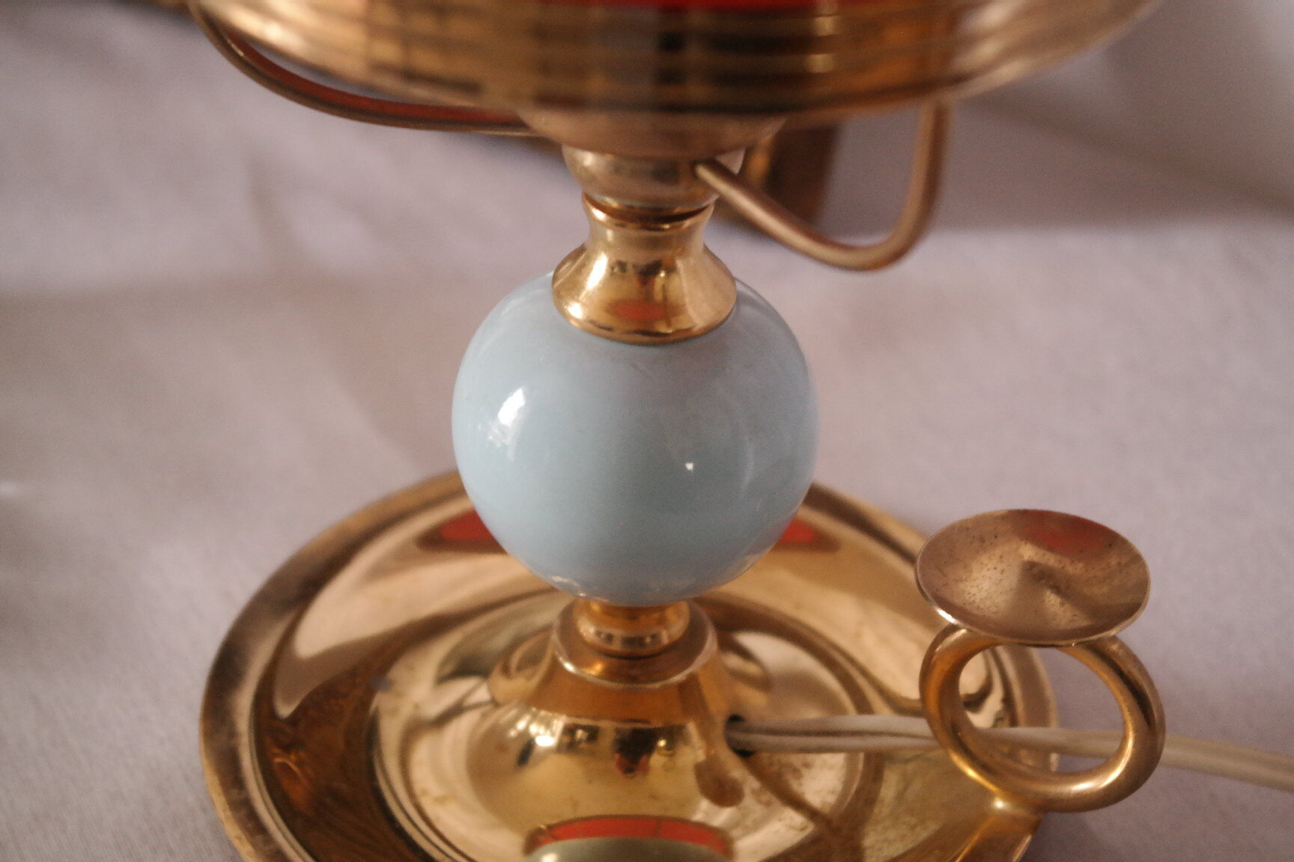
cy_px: 431
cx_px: 647
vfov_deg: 17.7
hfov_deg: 26.3
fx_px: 2768
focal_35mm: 77
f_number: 9
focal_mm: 50
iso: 1600
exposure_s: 1/30
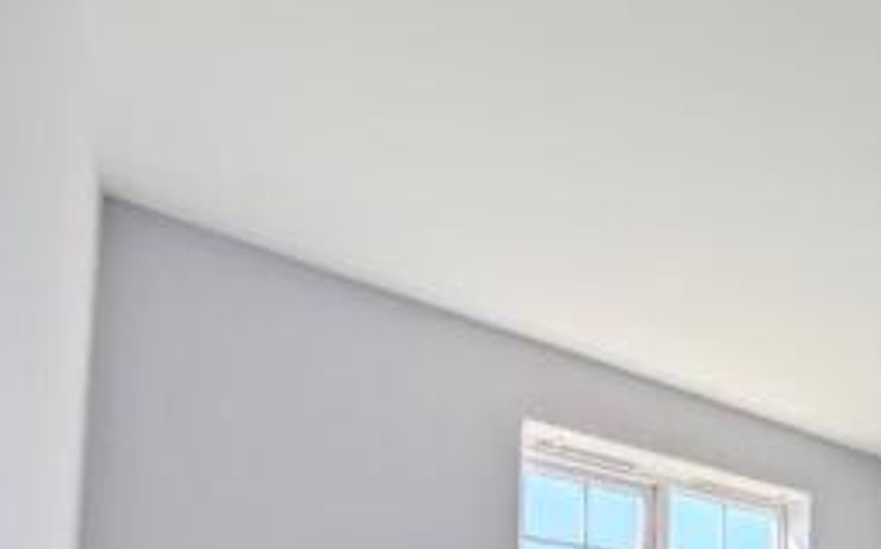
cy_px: 678
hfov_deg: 47.2
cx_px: 967
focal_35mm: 29
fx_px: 696
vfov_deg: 33.7
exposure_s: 1/1361
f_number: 1.7
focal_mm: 2.02
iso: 53
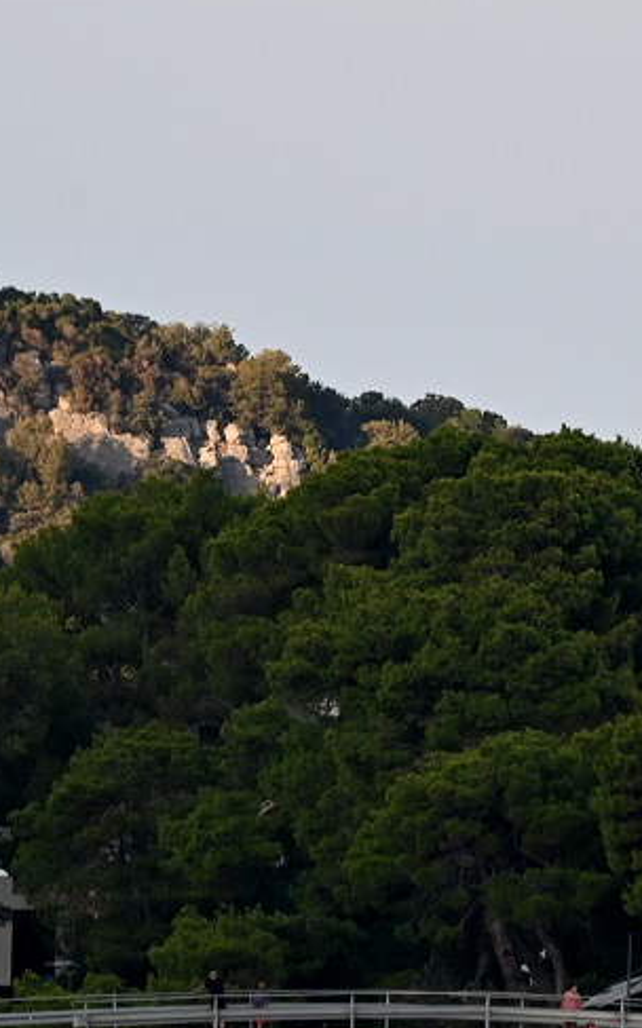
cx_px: 479
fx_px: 22892
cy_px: 567
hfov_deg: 1.6
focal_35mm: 817
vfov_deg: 2.6
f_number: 5.6
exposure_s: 1/640
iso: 400
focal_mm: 300
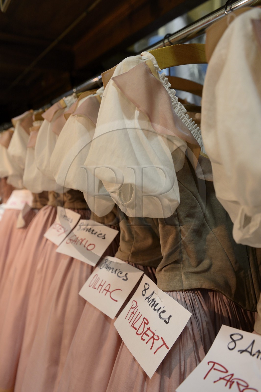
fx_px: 316
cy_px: 196
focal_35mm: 29
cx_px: 130
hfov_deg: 44.9
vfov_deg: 63.7
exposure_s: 1/40
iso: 1600
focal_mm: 29
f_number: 4
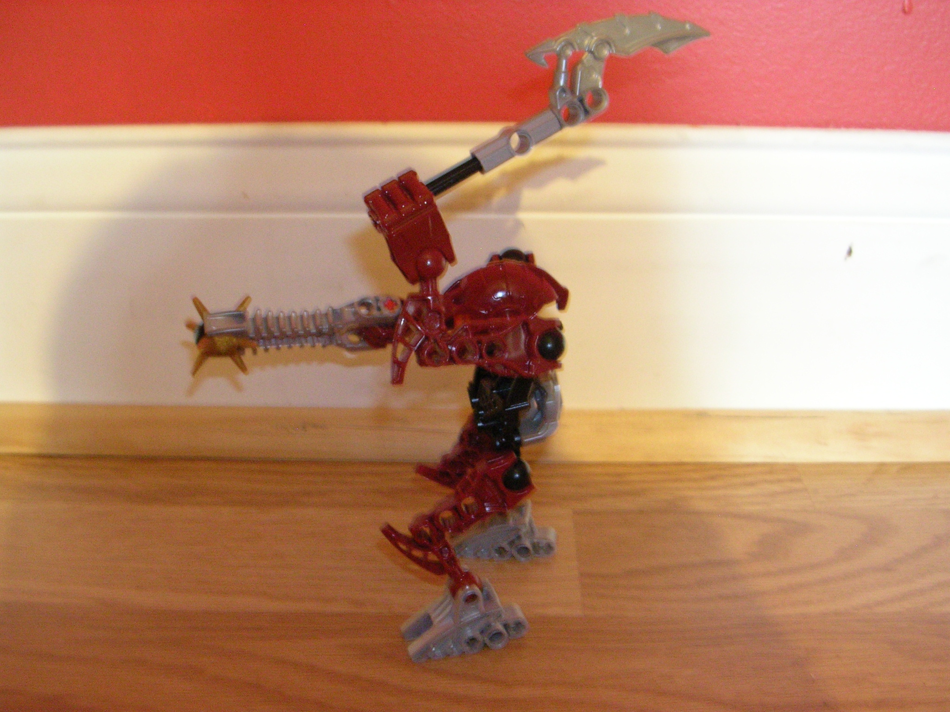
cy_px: 356
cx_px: 475
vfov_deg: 37.7
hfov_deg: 49.0
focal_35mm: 38
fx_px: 1043
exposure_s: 1/3.8
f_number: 2.8
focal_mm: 5.8
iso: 200
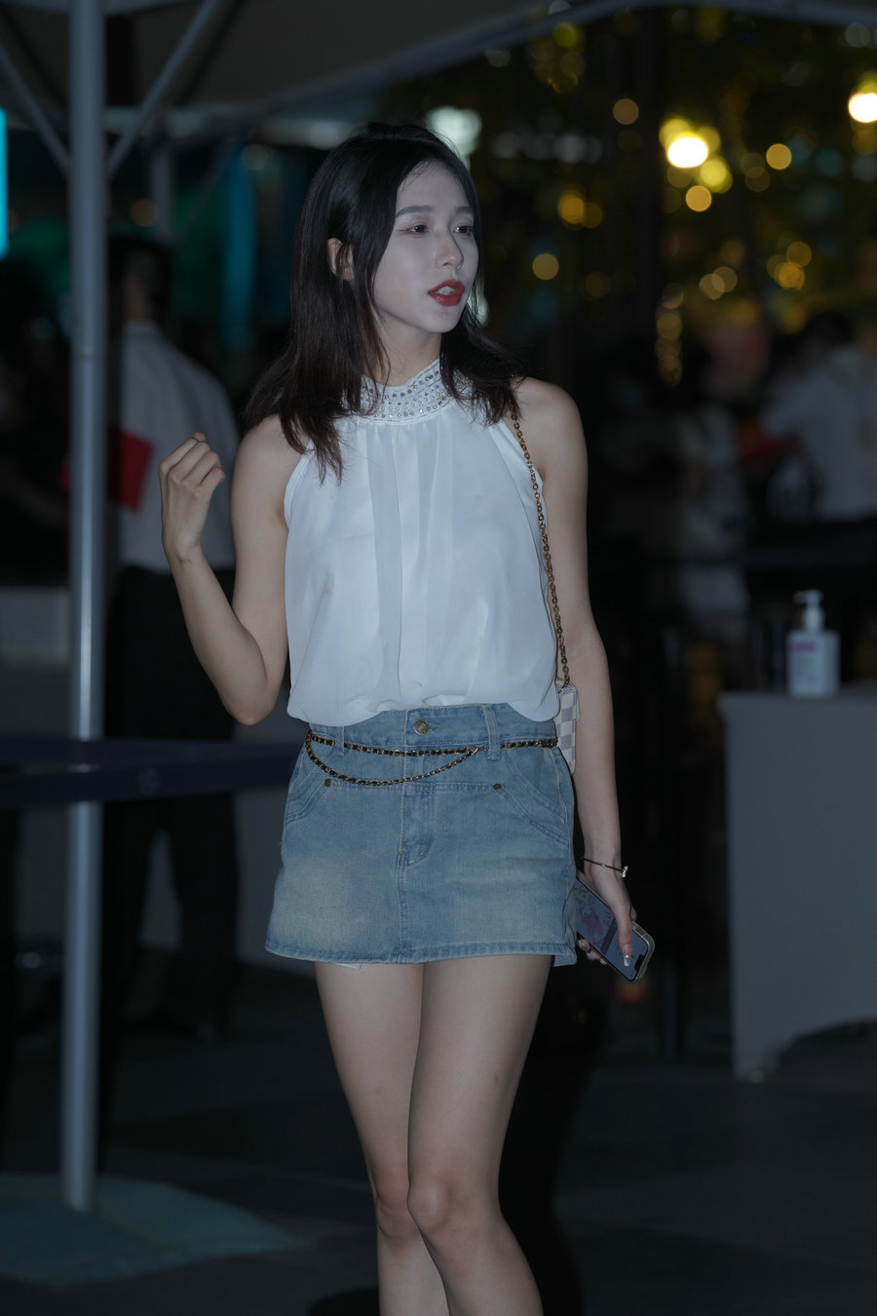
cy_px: 658
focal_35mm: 135
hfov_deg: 10.2
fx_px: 4933
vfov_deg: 15.2
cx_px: 438
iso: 640
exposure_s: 1/200
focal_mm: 135
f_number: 4
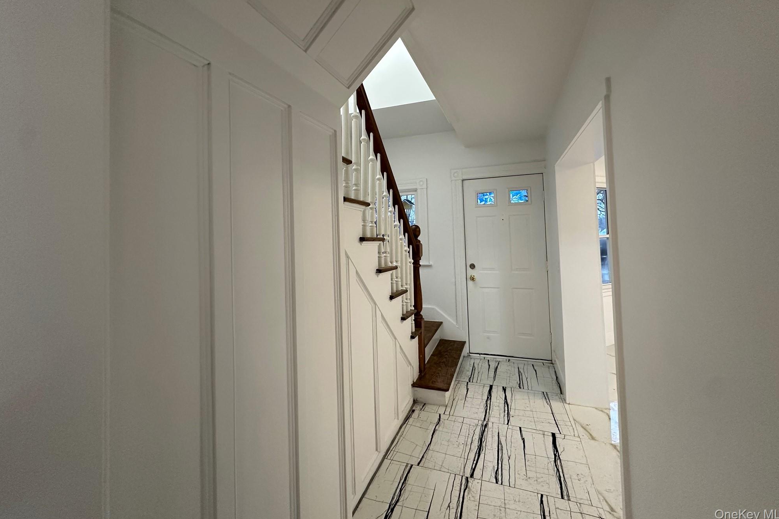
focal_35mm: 15
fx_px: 325
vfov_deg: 76.9
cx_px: 393
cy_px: 223
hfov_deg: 100.4
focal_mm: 2.22
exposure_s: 1/99
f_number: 2.2
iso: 250
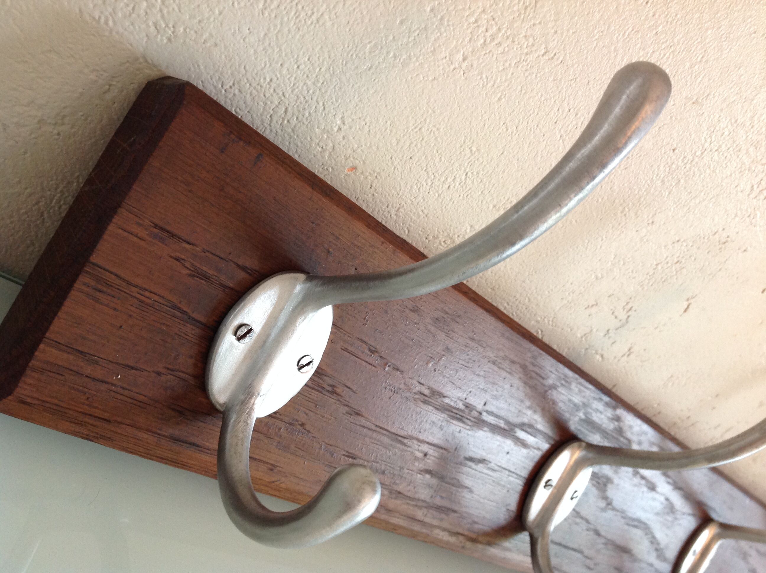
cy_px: 286
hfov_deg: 52.7
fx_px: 773
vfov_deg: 40.6
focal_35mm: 35
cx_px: 383
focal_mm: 4.28
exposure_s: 1/15
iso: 125
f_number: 2.4
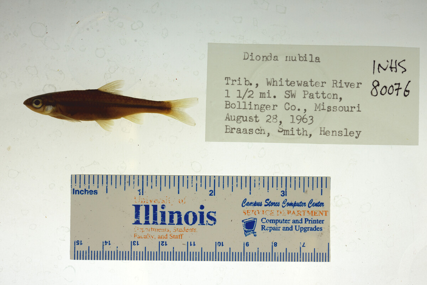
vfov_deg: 22.6
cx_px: 214
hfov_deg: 33.4
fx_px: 712
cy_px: 142
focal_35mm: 60
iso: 100
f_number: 10
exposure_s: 1/200
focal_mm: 60
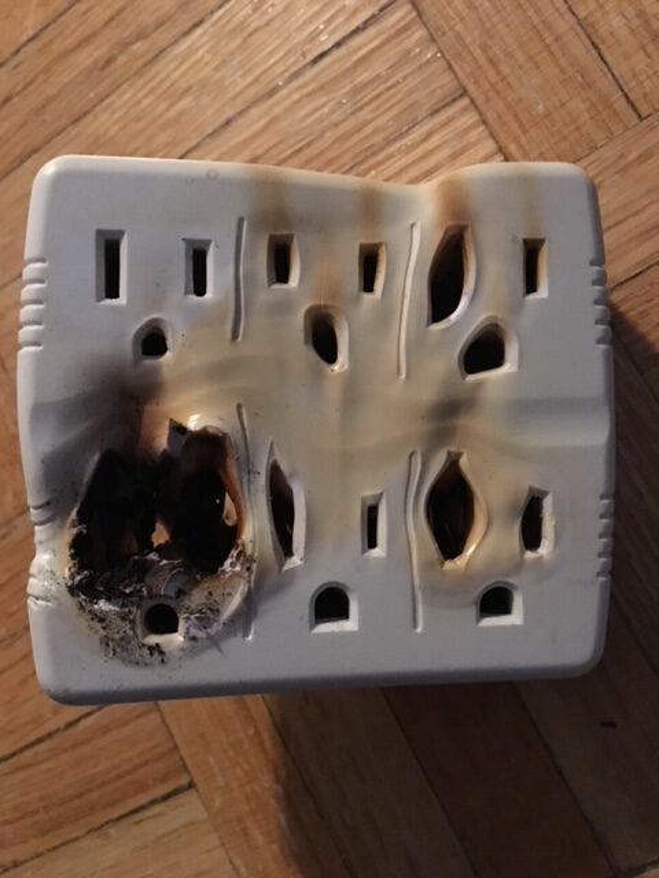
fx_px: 736
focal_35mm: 29
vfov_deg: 61.7
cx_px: 330
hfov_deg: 48.2
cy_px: 439
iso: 800
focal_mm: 4.15
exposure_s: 1/15
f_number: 2.2
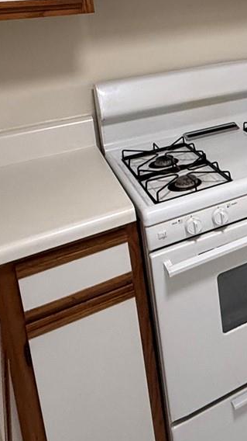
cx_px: 354
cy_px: 54
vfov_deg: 43.7
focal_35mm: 43
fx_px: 501
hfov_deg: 23.2
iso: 200
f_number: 2.2
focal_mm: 2.22
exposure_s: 1/60
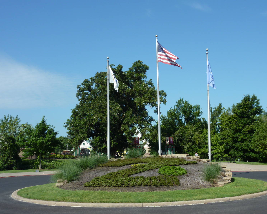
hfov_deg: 46.8
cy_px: 107
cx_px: 143
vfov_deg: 38.2
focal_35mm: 39
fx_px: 308
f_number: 4
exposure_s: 1/640
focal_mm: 6.1
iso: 80
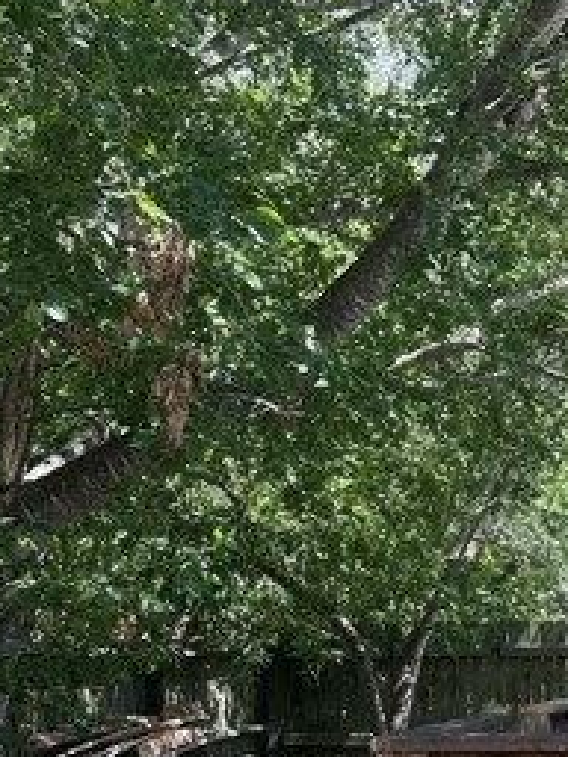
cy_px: 621
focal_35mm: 72
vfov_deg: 26.5
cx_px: 816
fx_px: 1575
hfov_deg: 18.4
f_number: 1.78
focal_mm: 6.86
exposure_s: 1/729
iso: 80
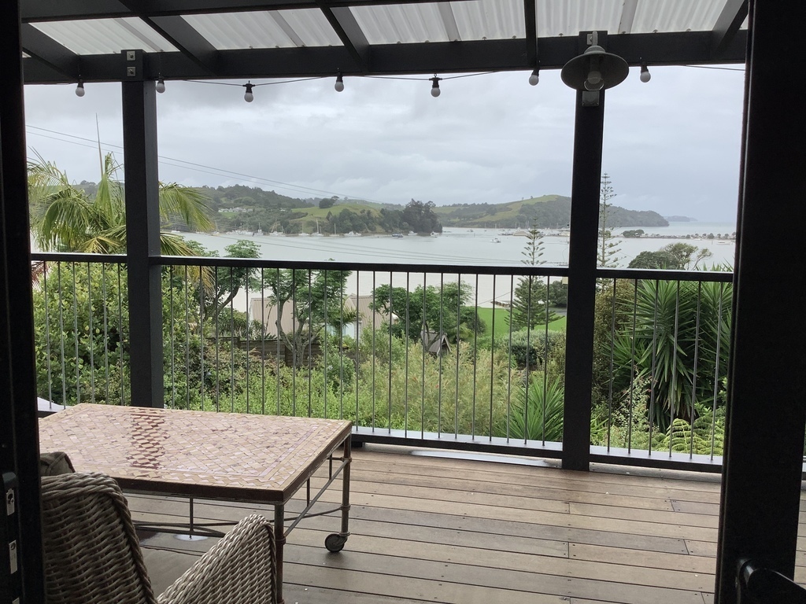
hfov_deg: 58.4
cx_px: 403
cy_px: 302
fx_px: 722
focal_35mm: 31
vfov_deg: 45.4
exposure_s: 1/905
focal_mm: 3.3
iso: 25
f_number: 2.4
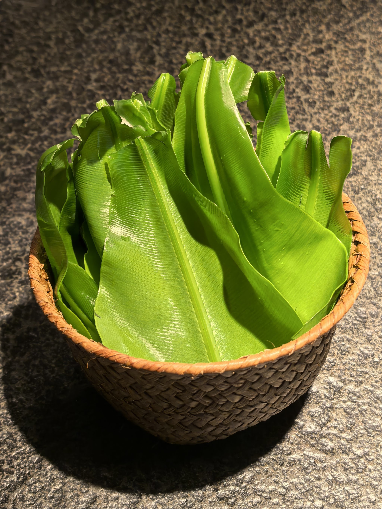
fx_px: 795
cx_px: 191
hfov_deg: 27.0
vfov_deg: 35.5
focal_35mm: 54
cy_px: 254
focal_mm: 6.98
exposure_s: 1/60.2
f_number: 2
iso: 250
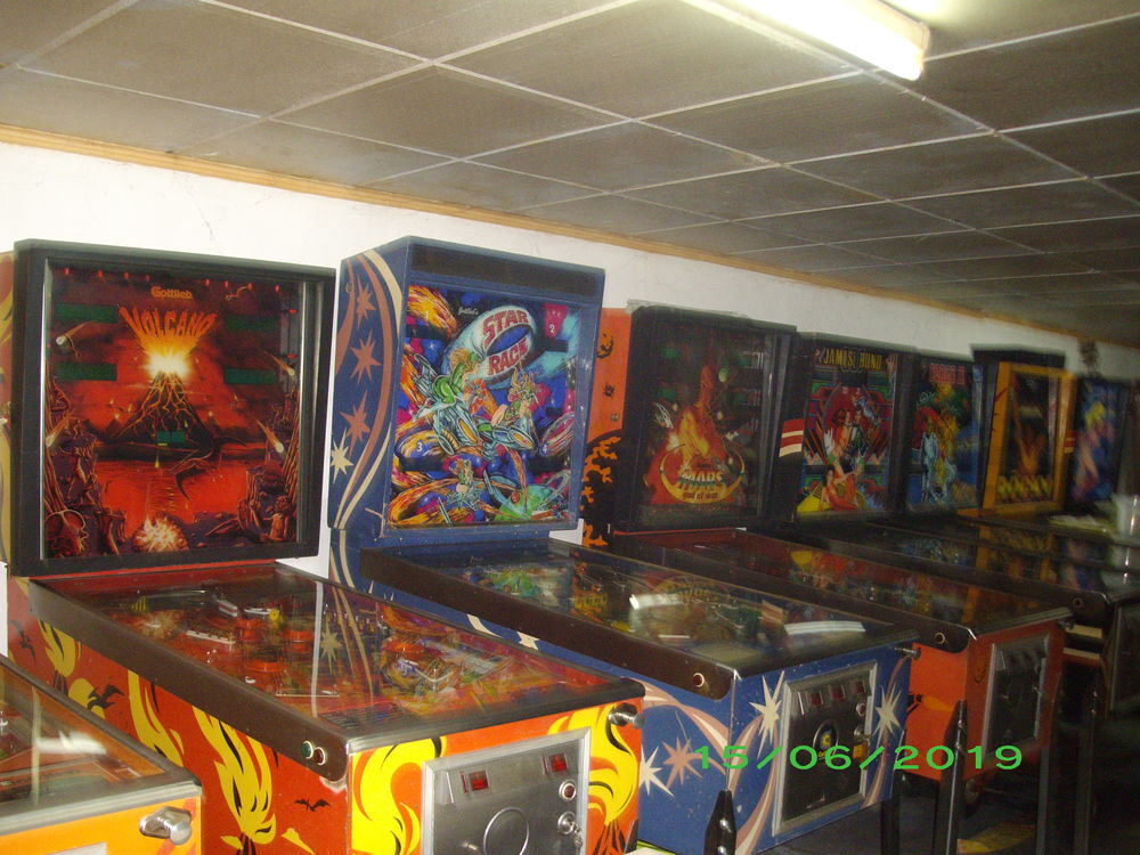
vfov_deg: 39.7
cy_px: 428
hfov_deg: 51.4
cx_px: 570
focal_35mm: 36
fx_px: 1186
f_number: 2.7
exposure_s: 1/50
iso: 320
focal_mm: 6
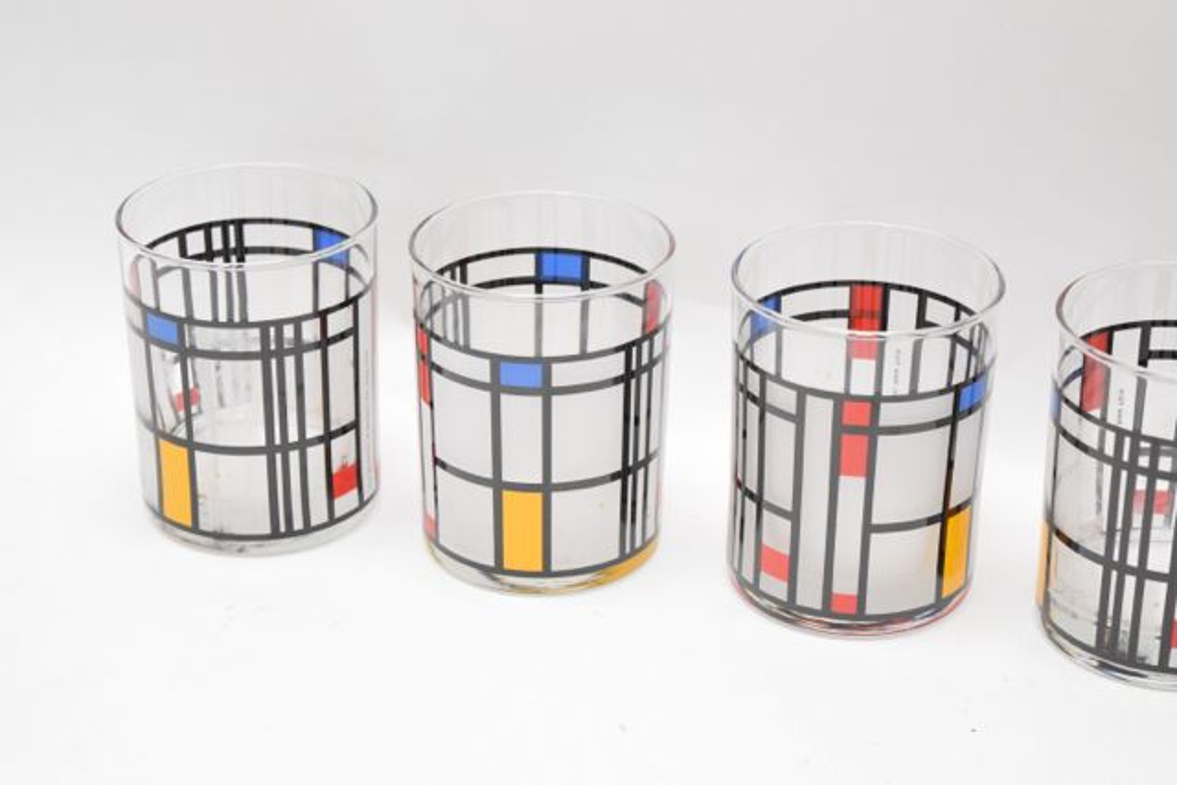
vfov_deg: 16.6
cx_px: 588
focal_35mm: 82
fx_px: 2698
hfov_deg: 24.6
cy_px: 392
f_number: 5.6
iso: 3200
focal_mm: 55
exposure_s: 1/125
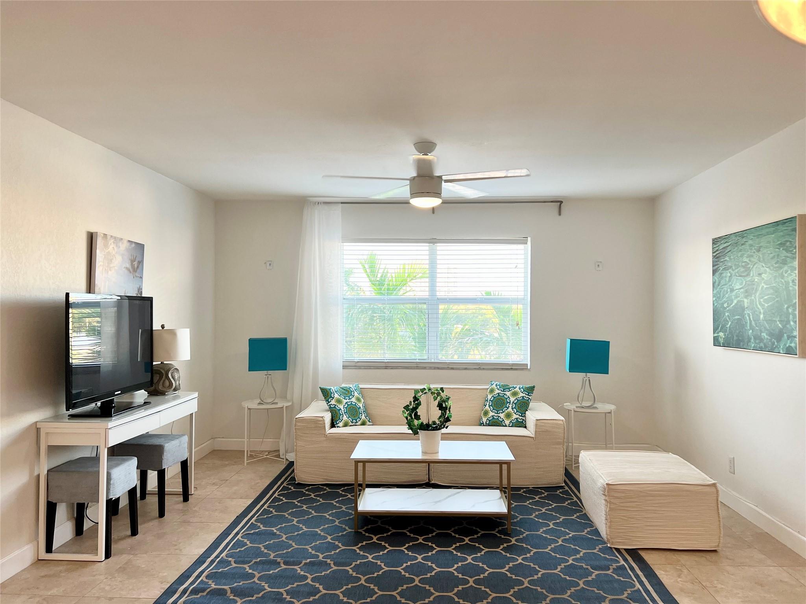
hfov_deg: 67.3
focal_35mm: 26
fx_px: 605
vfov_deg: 53.1
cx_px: 403
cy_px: 302
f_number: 1.5
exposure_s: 1/120
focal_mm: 5.7
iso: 125
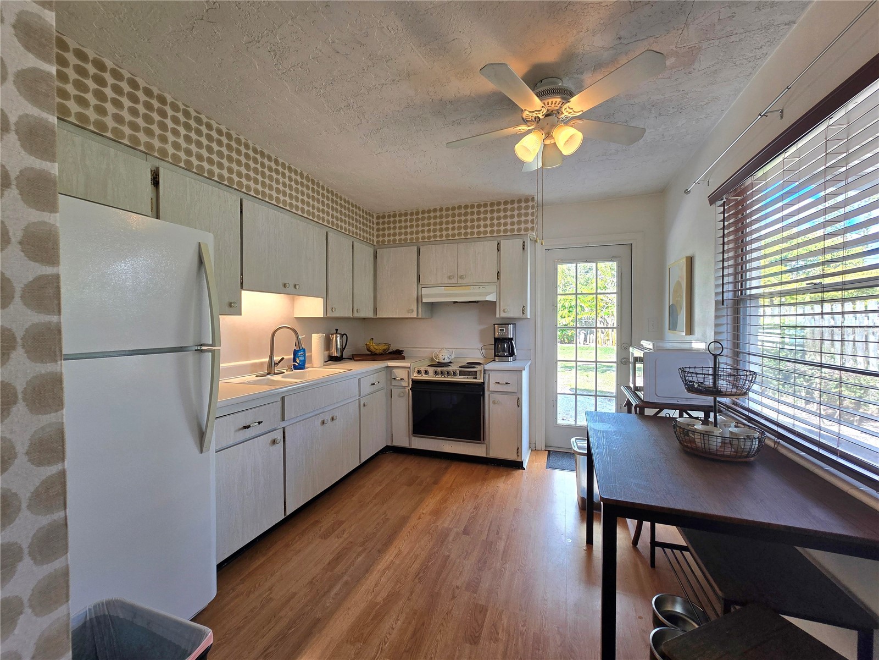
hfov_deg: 106.2
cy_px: 330
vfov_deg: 89.9
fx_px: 330
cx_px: 440
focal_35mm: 13
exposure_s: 1/60.2
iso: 64
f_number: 2.2
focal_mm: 2.2
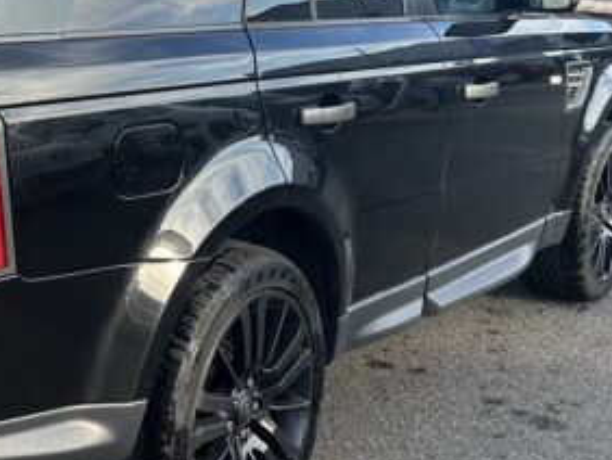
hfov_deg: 27.5
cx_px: 56
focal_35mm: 68
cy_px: 48
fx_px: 1203
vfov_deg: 21.2
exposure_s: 1/1562
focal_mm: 6.86
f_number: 1.78
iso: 80
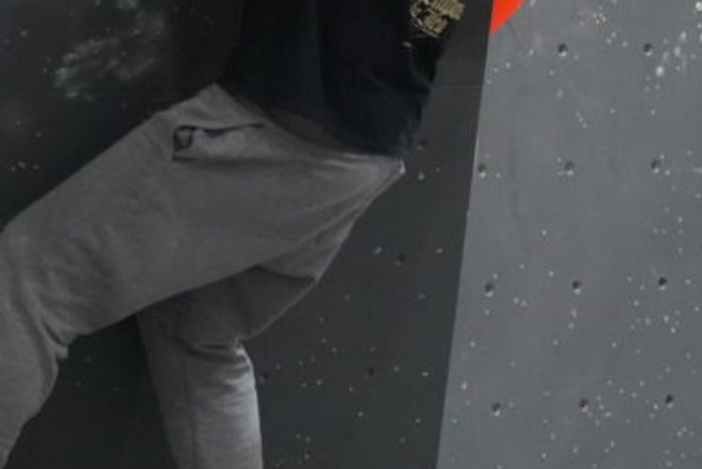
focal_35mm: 358
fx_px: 6986
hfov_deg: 5.8
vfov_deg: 3.8
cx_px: 247
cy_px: 82
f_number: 5
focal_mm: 90
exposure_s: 1/125
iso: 4000
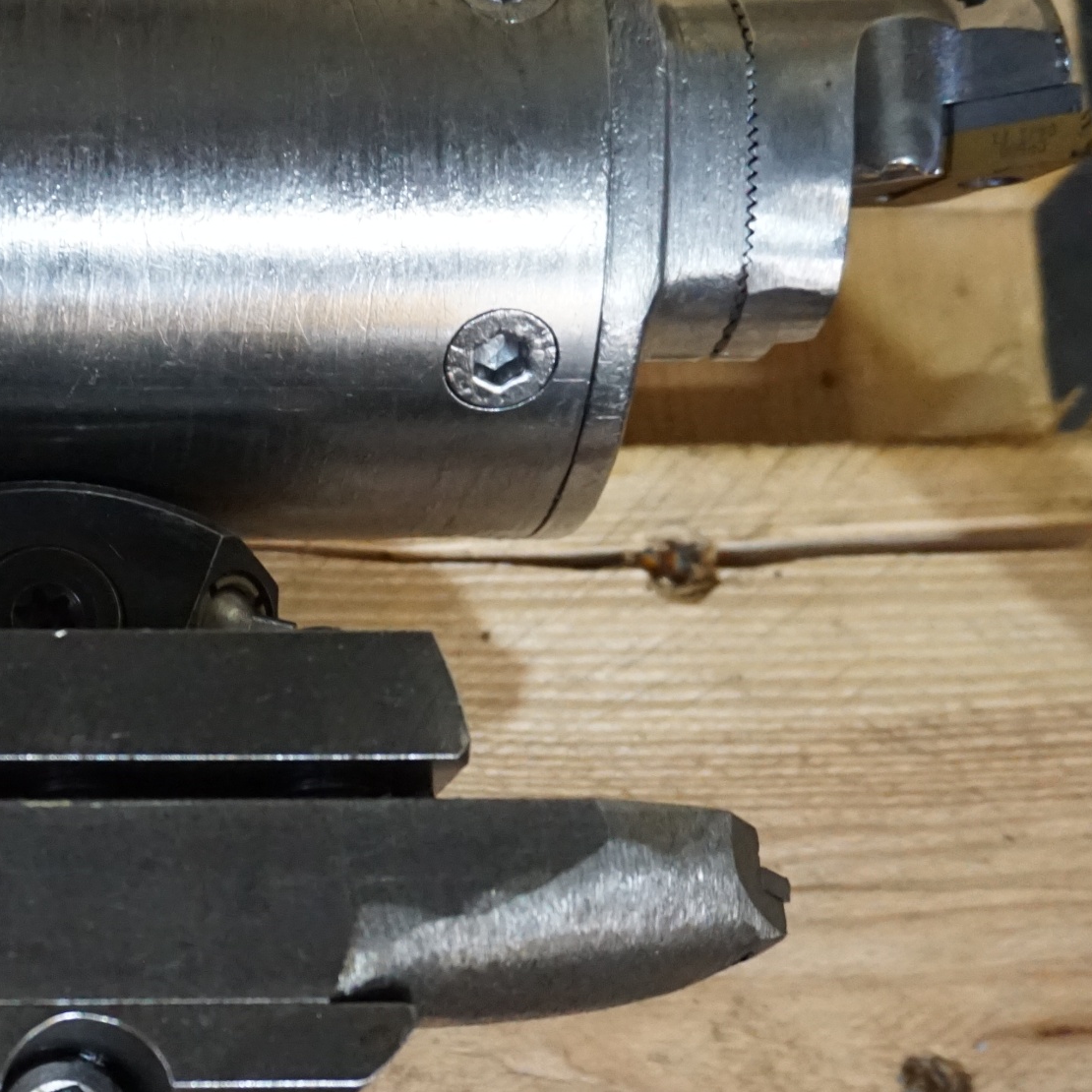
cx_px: -115
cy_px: 756
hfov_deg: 19.3
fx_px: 3078
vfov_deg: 20.0
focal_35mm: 86
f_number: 4
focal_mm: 23
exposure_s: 1/60
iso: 3200
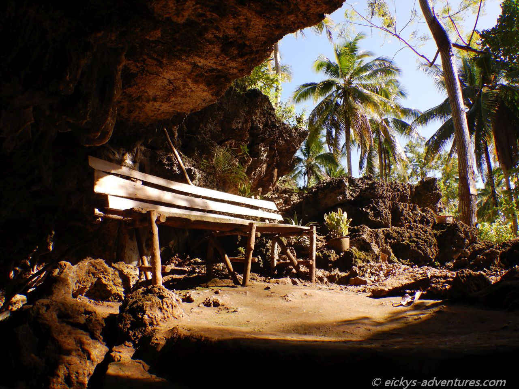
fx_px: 360
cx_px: 260
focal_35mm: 24
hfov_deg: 71.6
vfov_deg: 56.8
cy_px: 194
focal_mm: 4.3
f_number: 2.8
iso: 125
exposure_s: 1/800
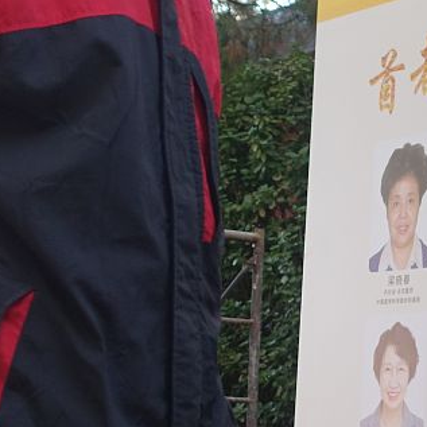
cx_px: 583
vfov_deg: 16.3
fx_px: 1479
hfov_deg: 15.5
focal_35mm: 106
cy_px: 322
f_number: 2.8
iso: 125
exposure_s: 1/80
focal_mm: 12.06
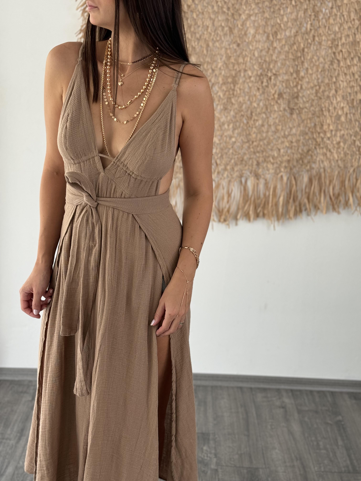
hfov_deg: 30.3
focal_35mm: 48
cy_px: 240
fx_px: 667
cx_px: 180
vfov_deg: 39.7
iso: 80
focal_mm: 6.76
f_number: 1.78
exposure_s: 1/169
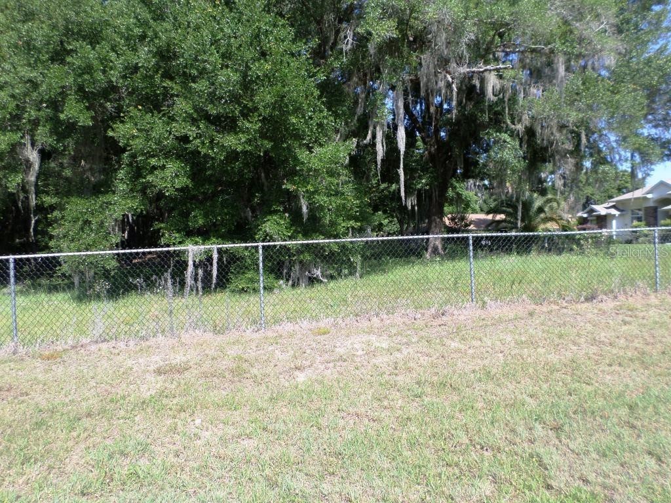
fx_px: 485
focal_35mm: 25
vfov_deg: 54.9
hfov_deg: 69.4
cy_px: 252
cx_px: 336
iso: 80
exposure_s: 1/750
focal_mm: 4.5
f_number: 2.5
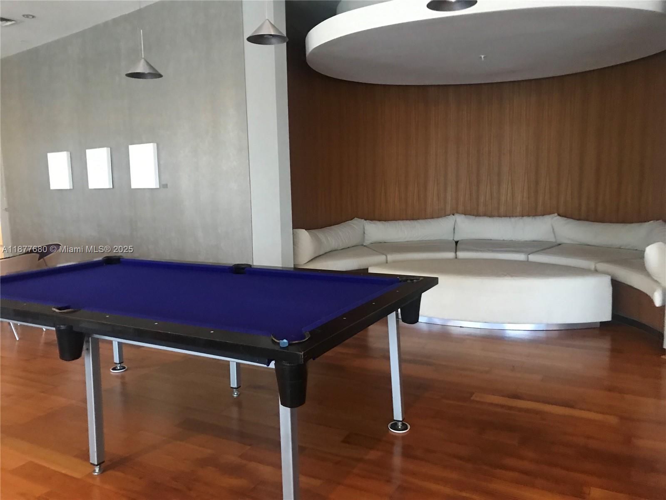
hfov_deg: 63.4
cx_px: 333
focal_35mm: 28
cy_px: 250
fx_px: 539
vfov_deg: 49.7
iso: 100
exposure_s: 1/6
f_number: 1.8
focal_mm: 3.99
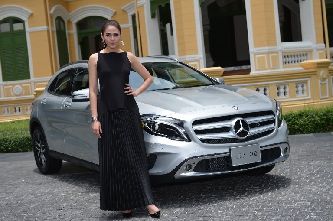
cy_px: 110
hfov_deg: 33.4
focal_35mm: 60
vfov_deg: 22.6
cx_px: 166
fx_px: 554
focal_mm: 60
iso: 200
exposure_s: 1/800
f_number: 4.5
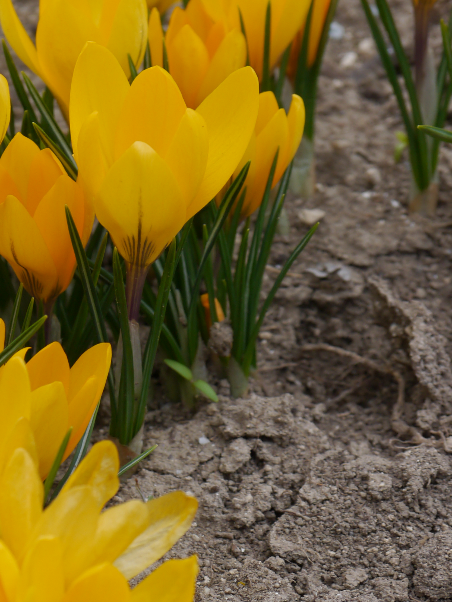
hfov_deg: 8.5
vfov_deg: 11.3
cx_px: 47
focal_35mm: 174
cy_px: 380
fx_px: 3027
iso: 160
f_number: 7.1
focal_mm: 42
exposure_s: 1/200
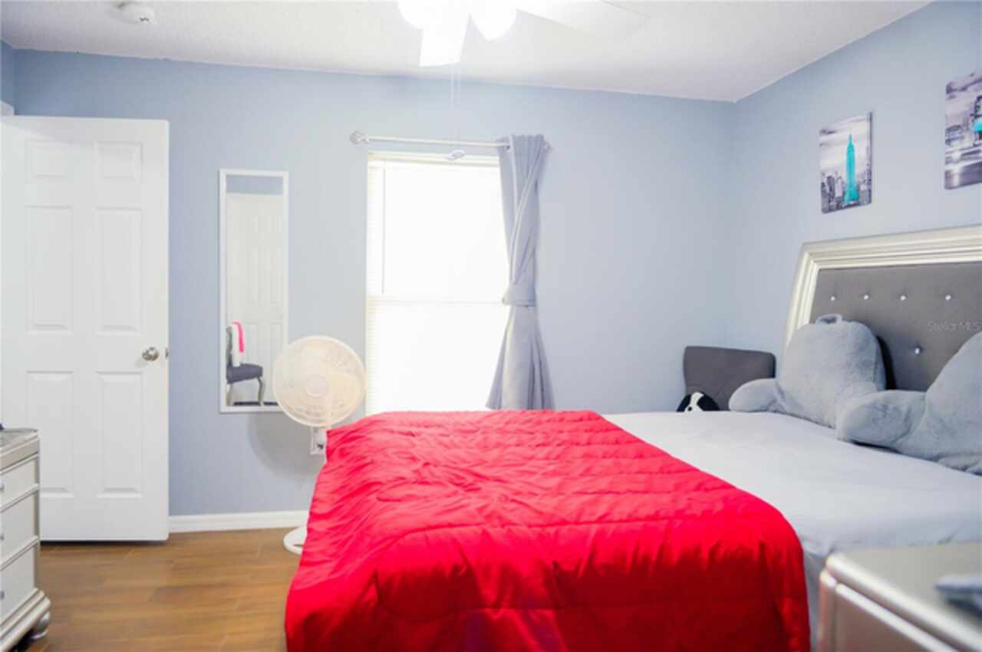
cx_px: 491
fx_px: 654
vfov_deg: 53.0
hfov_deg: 73.8
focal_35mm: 24
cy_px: 326
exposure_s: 1/80
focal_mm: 24
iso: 800
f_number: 2.8
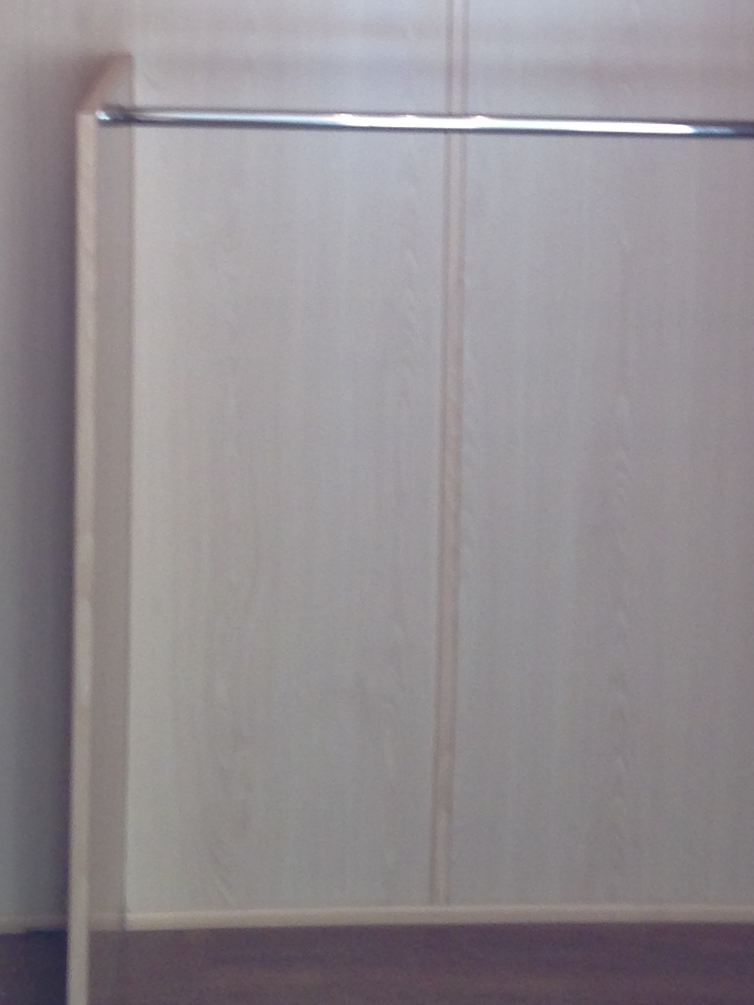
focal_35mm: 100
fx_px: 2904
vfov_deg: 19.1
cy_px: -11
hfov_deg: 14.7
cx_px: 576
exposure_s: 1/20
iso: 50
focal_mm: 4.12
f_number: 2.4
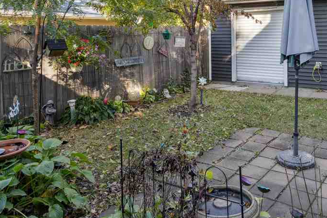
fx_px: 291
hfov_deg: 57.6
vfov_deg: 38.5
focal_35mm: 32
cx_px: 214
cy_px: 25
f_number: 9
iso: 400
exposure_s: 1/80
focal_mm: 17
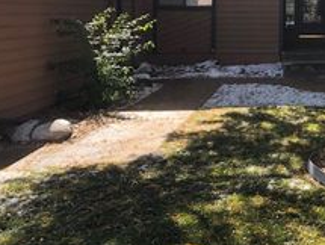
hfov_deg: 28.0
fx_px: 611
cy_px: 13
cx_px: 323
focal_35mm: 65
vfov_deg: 22.0
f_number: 1.8
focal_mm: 3.99
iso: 20
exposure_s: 1/422
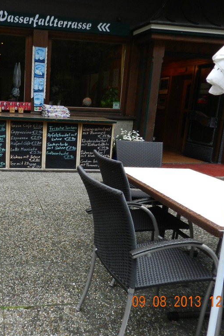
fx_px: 299
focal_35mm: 32
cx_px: 45
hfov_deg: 39.5
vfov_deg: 58.7
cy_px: 168
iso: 160
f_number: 3.4
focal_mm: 4
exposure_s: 1/50
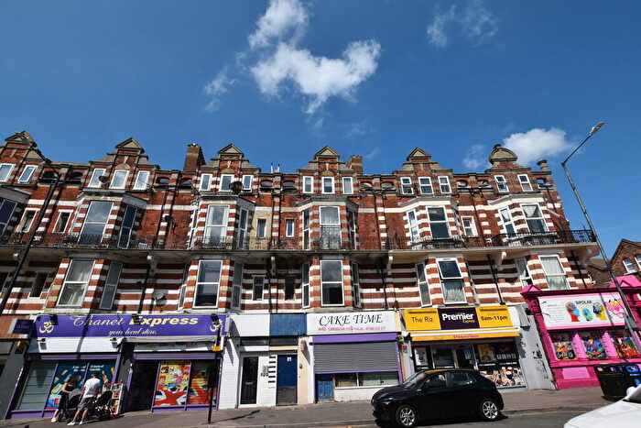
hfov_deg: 95.0
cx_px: 320
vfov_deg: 72.1
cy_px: 214
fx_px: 294
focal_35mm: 16
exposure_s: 1/320
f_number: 9
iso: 100
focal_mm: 11
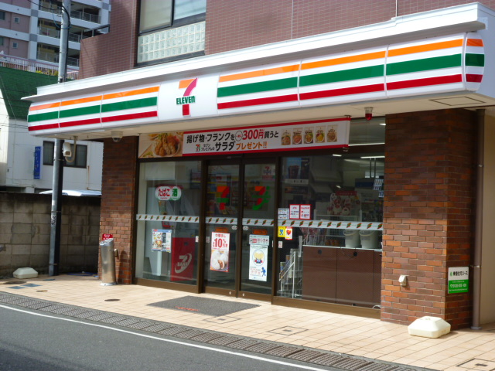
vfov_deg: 25.7
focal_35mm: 57
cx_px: 248
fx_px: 815
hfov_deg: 33.8
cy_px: 186
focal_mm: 10.1
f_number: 4.4
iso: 80
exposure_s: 1/200
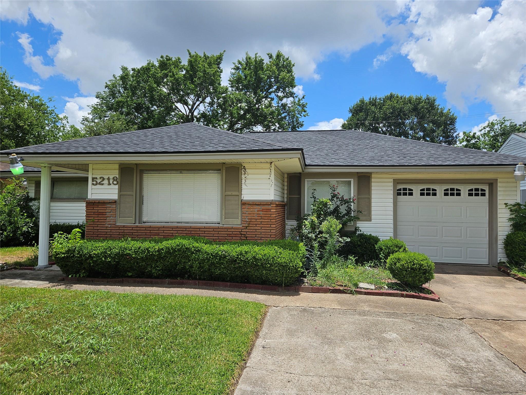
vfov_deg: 58.9
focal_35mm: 23
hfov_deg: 73.9
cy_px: 198
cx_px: 263
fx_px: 349
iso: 25
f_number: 1.8
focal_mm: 5.4
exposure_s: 1/2805
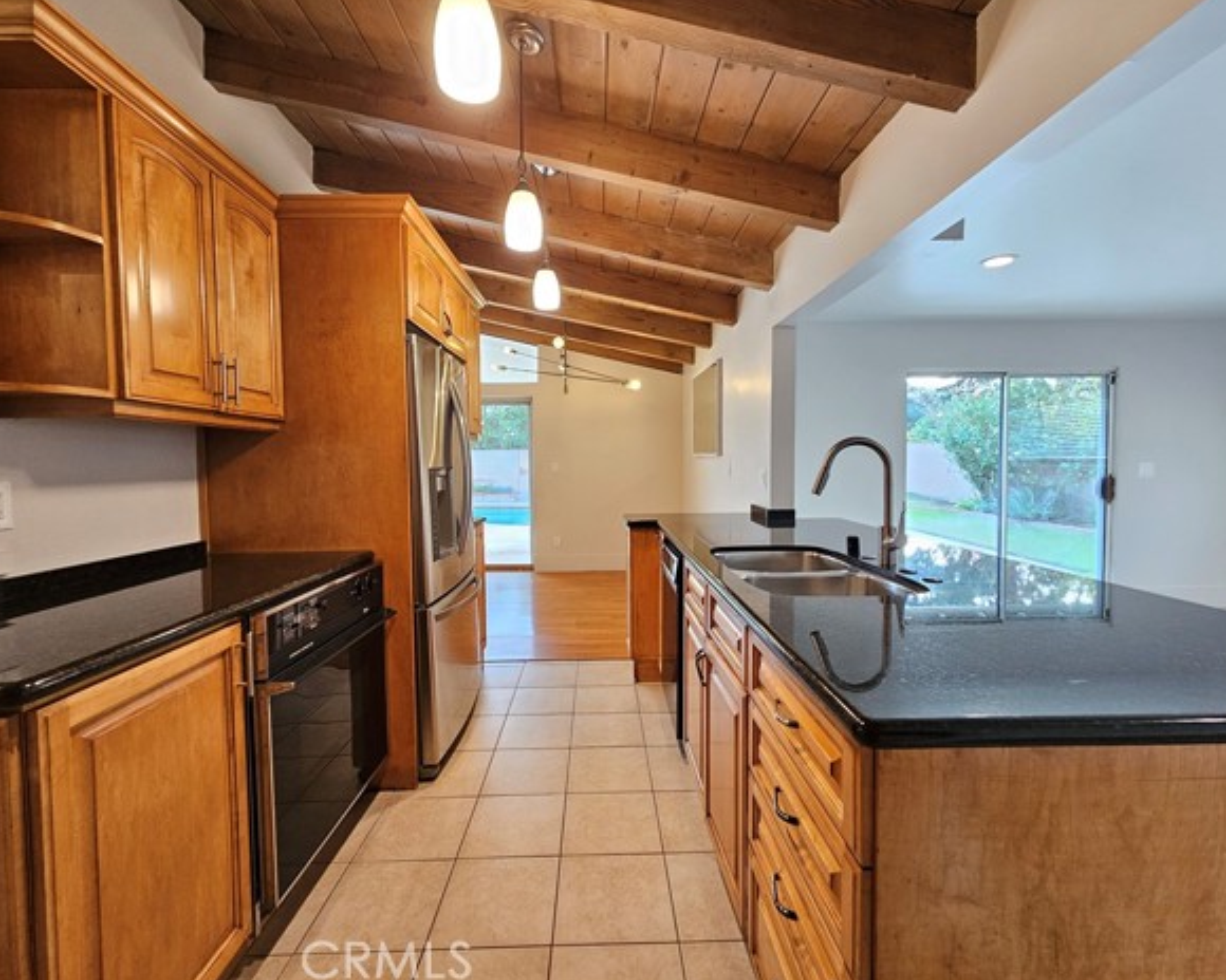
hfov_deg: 100.7
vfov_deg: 88.0
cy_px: 484
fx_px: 508
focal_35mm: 14
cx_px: 609
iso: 200
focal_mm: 2.2
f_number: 2.2
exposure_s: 1/60
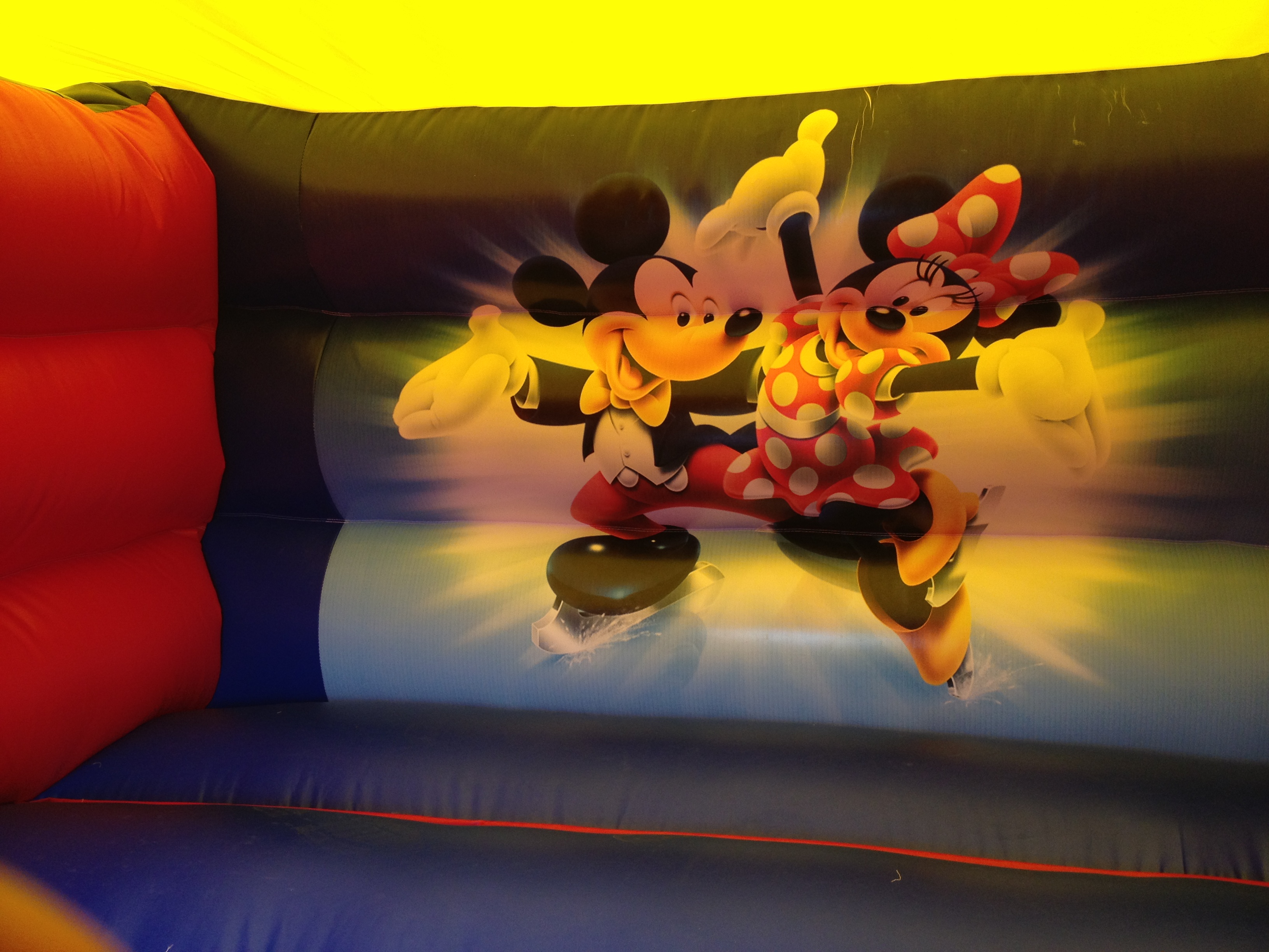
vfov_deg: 40.7
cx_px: 634
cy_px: 476
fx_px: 1283
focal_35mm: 35
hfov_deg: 52.6
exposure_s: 1/120
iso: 100
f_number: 2.4
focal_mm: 4.28
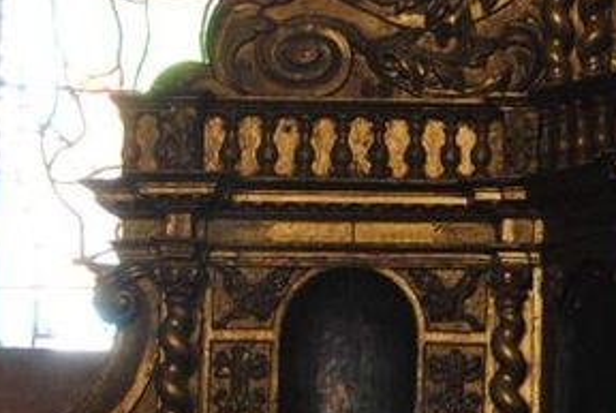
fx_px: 3270
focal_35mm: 191
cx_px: 862
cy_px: 143
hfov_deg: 10.5
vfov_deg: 7.2
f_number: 7.1
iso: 400
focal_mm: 35
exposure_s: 1/2.5
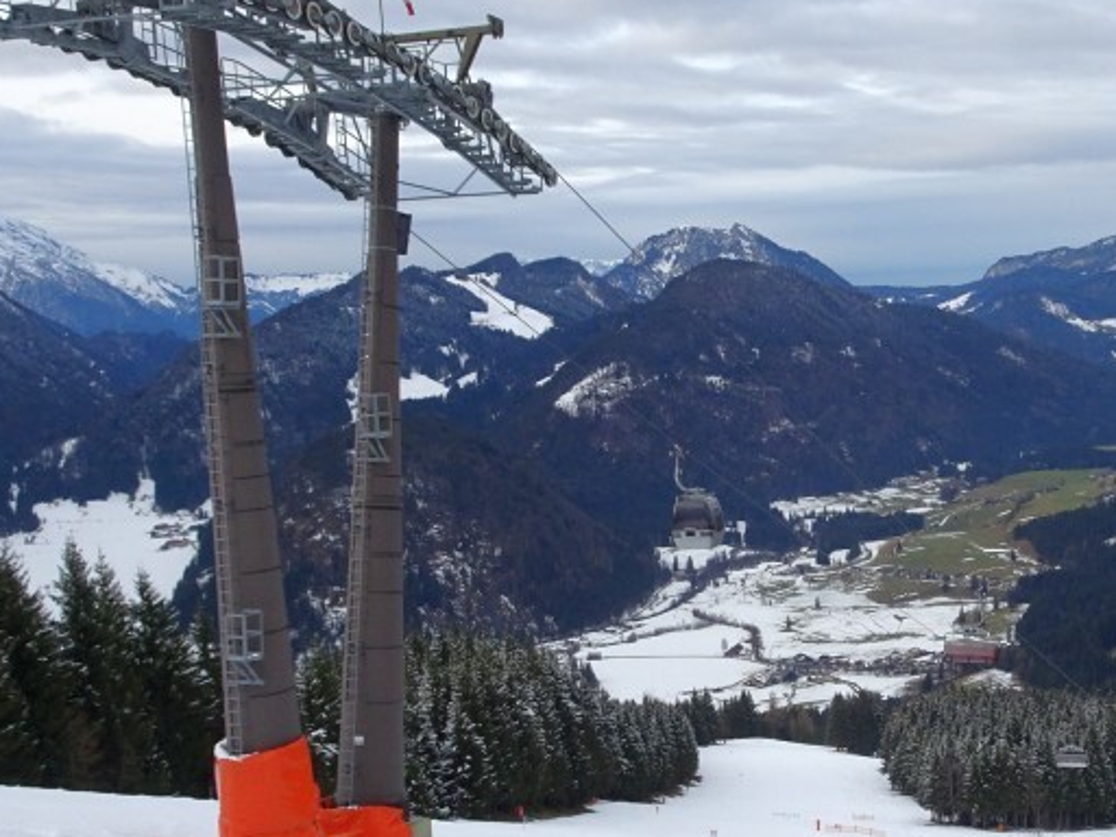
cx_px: 822
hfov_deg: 38.7
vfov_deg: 30.2
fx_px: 1547
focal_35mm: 48
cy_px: 510
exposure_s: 1/500
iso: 80
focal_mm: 4.1
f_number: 3.5
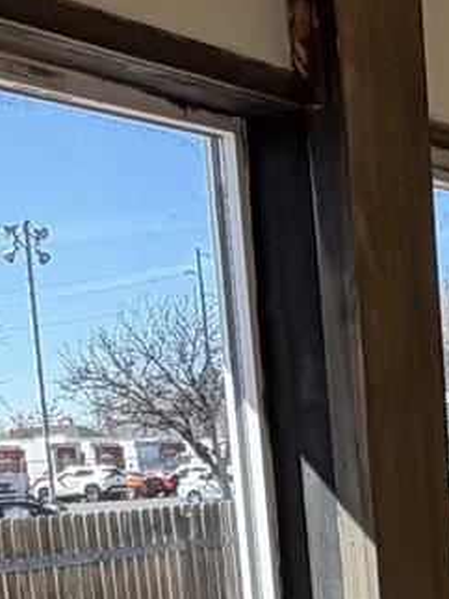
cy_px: 814
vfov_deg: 18.1
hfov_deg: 14.3
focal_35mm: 100
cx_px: 562
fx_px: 1731
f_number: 2.2
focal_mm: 2.22
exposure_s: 1/502
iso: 64
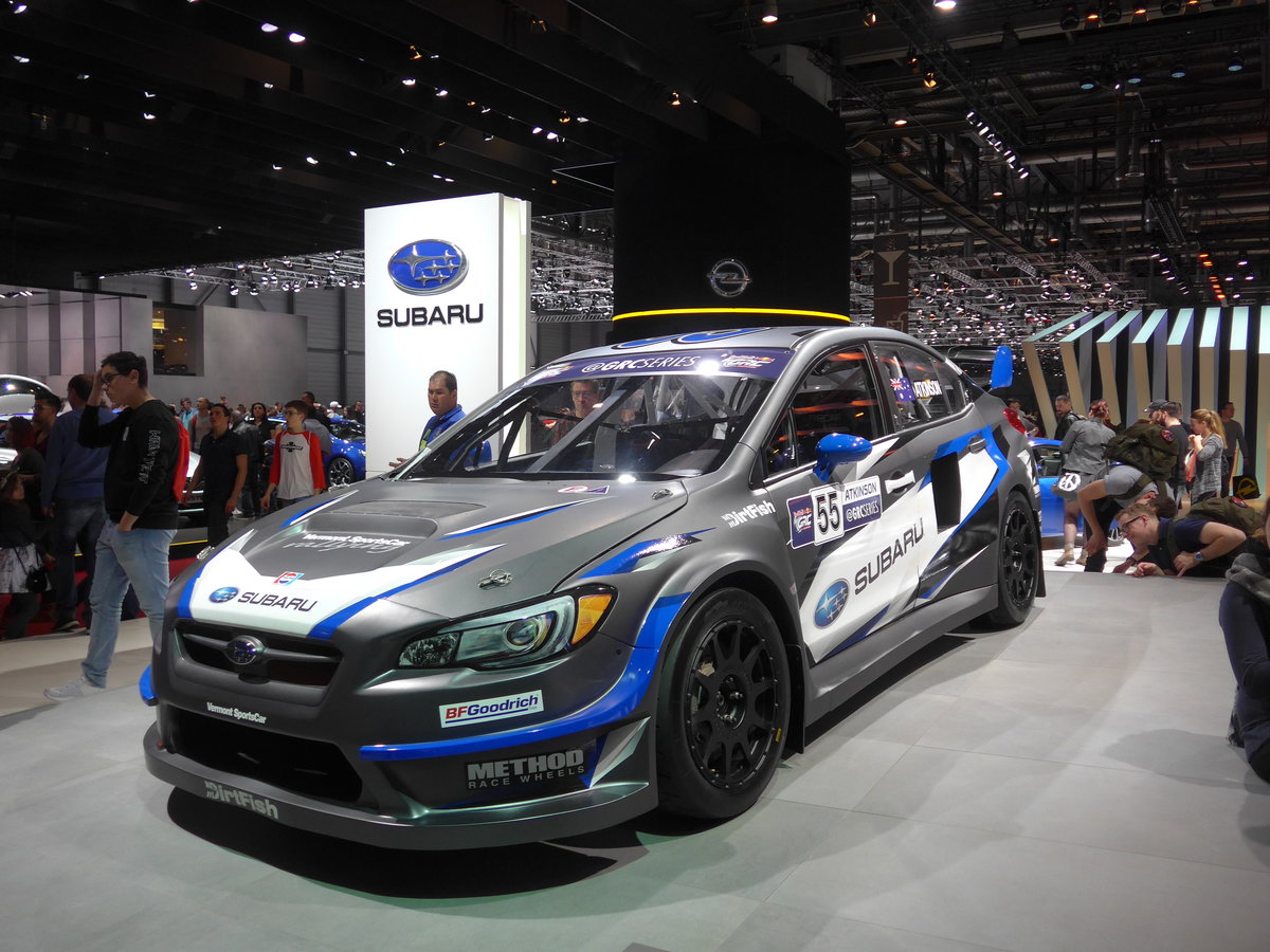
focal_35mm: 29
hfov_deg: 61.7
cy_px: 476
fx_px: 1064
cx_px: 635
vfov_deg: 48.2
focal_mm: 6
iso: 160
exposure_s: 1/250
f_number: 2.2
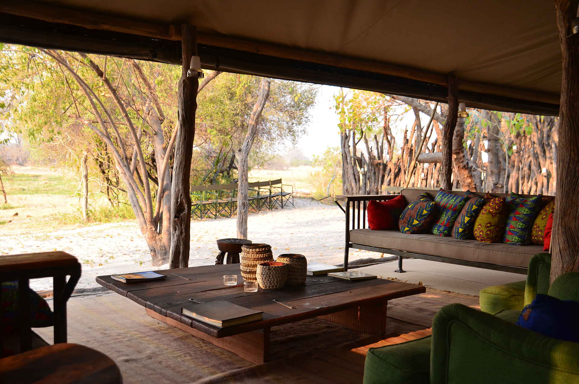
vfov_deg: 35.3
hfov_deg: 51.4
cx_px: 290
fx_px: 602
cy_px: 192
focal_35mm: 38
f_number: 4.5
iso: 400
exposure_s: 1/80
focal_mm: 25
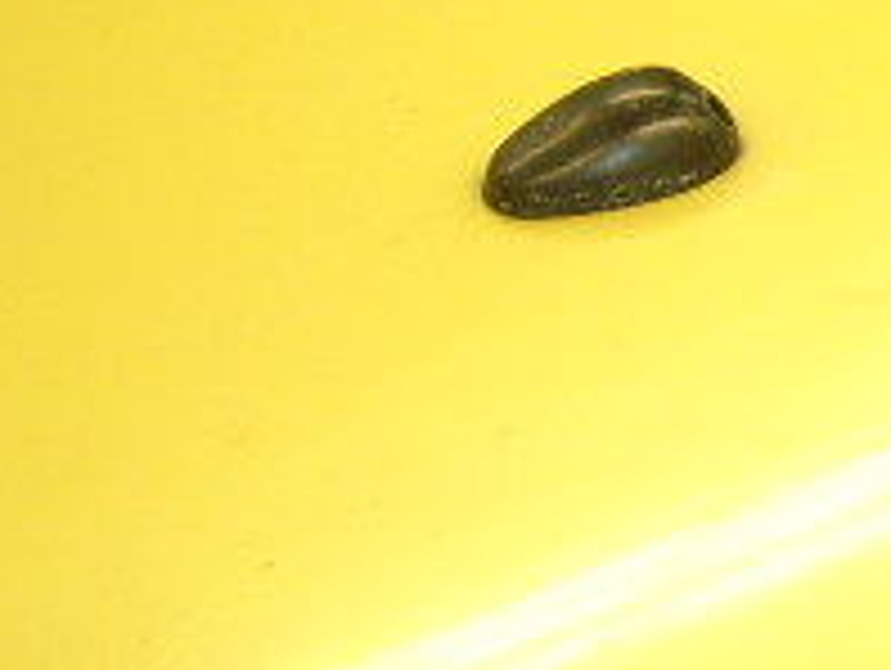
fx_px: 2912
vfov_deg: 13.0
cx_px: 1246
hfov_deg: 16.2
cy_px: 63
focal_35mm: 113
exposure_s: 1/60
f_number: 2.8
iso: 100
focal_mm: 5.95
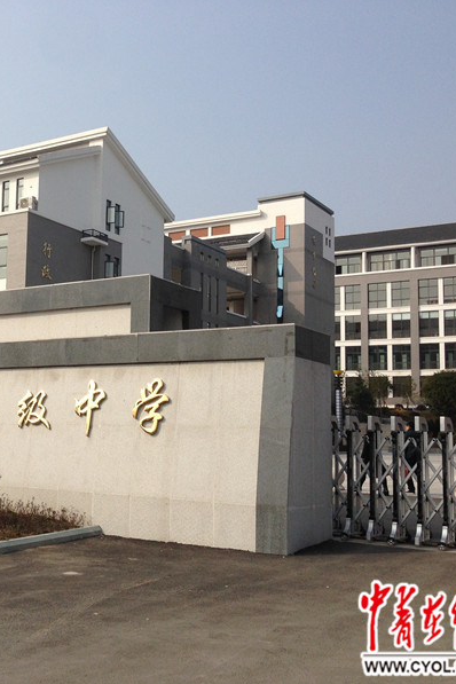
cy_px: 341
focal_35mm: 46
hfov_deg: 28.2
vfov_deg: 42.7
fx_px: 874
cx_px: 48
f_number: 2.4
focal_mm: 4.12
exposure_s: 1/1869
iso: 50
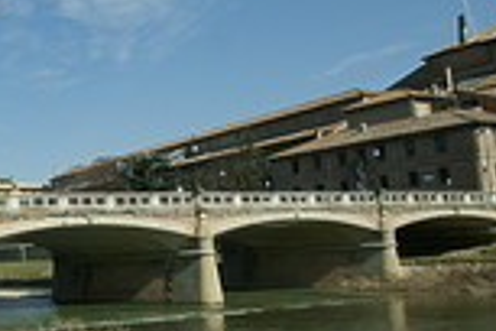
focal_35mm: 49
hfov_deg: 32.9
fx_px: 675
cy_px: 196
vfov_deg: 27.5
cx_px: -104
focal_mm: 10
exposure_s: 1/250
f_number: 10
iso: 100
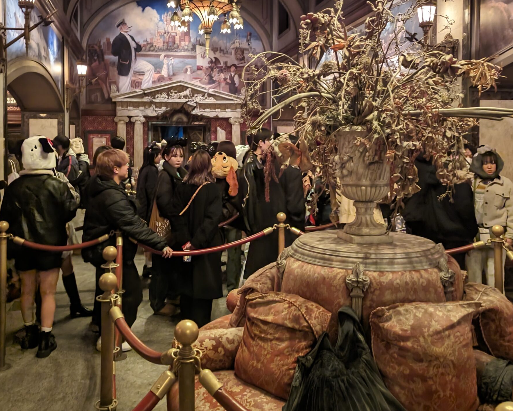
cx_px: 231
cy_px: 165
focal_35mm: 34
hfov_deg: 52.8
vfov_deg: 43.1
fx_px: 516
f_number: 1.85
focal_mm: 6.81
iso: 7217
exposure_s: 1/33.3
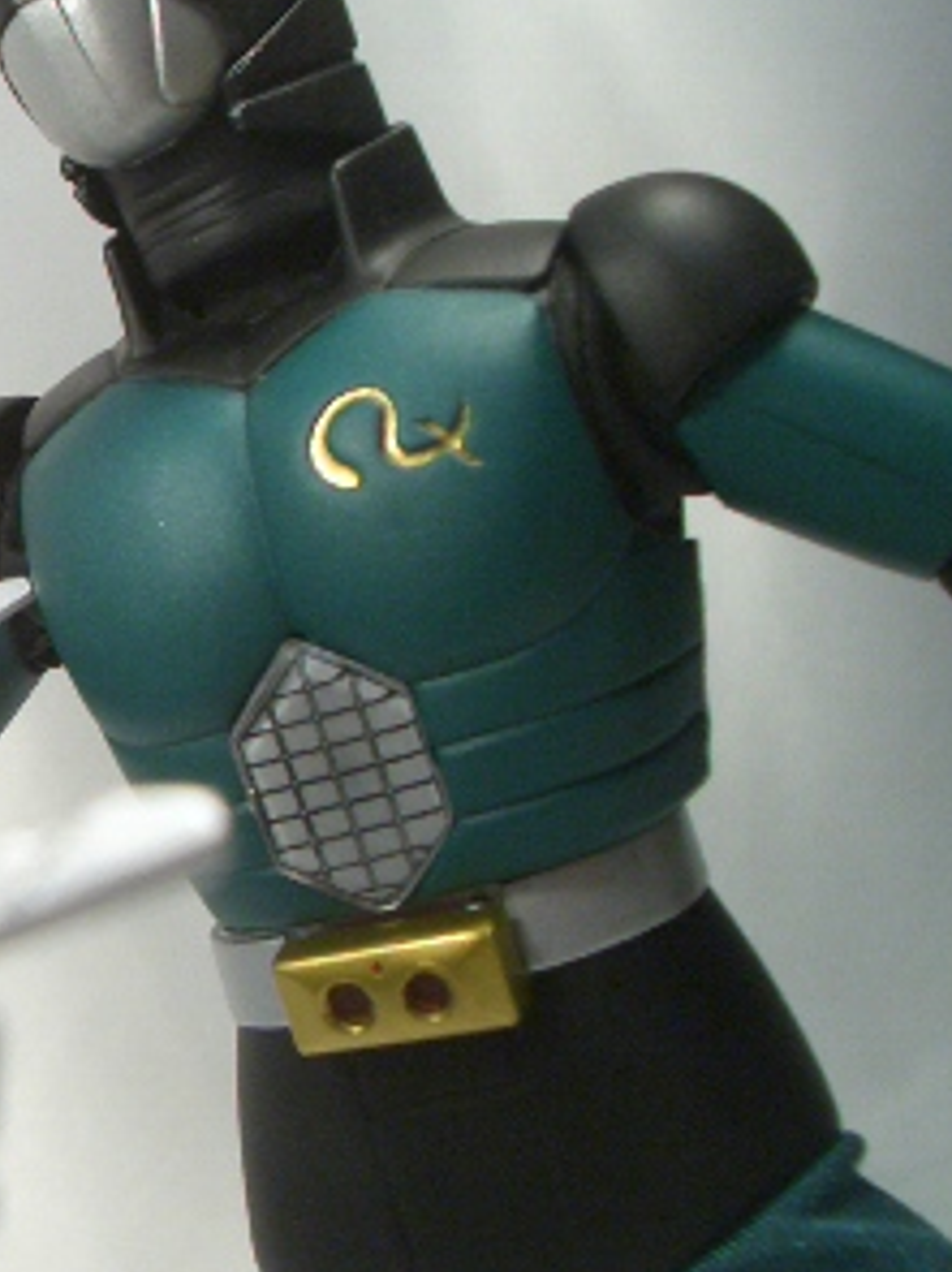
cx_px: -396
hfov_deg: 17.7
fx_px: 2789
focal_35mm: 76
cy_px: 681
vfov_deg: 25.7
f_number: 2.6
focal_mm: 5.8
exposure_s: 1/100
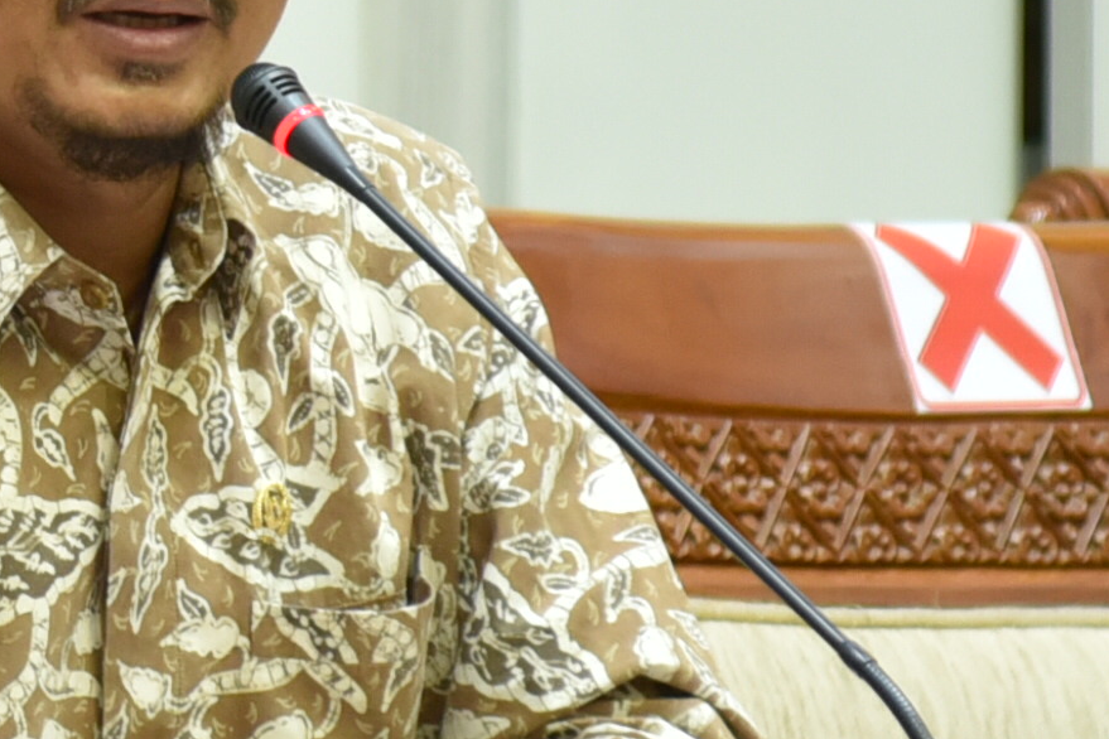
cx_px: 115
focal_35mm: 437
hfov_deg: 4.7
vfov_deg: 3.1
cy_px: 207
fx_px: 13461
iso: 2000
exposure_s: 1/200
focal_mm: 200
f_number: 4
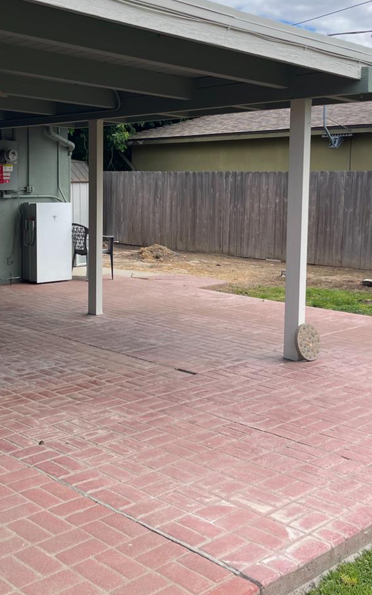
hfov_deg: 29.6
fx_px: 697
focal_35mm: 43
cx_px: 109
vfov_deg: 46.1
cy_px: 255
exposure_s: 1/2012
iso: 32
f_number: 1.6
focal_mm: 5.1
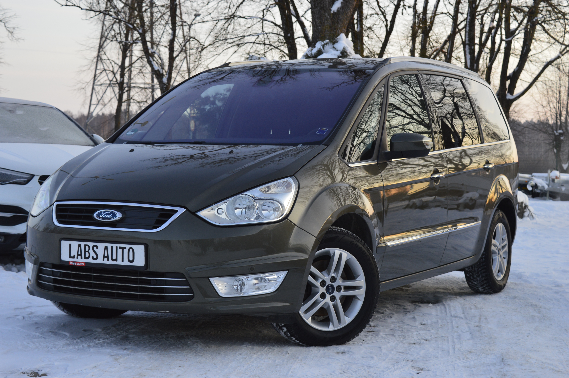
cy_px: 189
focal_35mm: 69
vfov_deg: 19.7
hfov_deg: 29.3
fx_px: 1090
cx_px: 284
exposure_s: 1/80
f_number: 8
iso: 400
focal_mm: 46
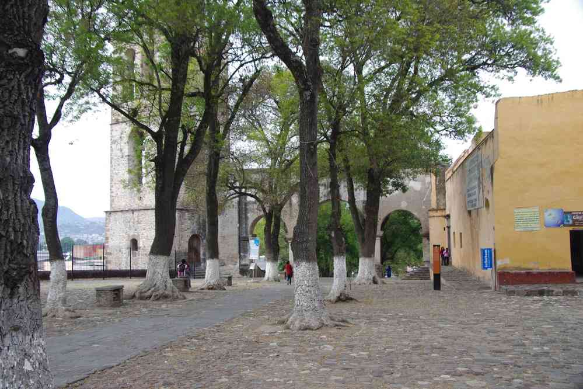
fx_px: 607
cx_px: 292
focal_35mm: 38
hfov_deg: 51.3
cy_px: 194
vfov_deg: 35.5
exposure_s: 1/50
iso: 400
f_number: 5.6
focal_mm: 25
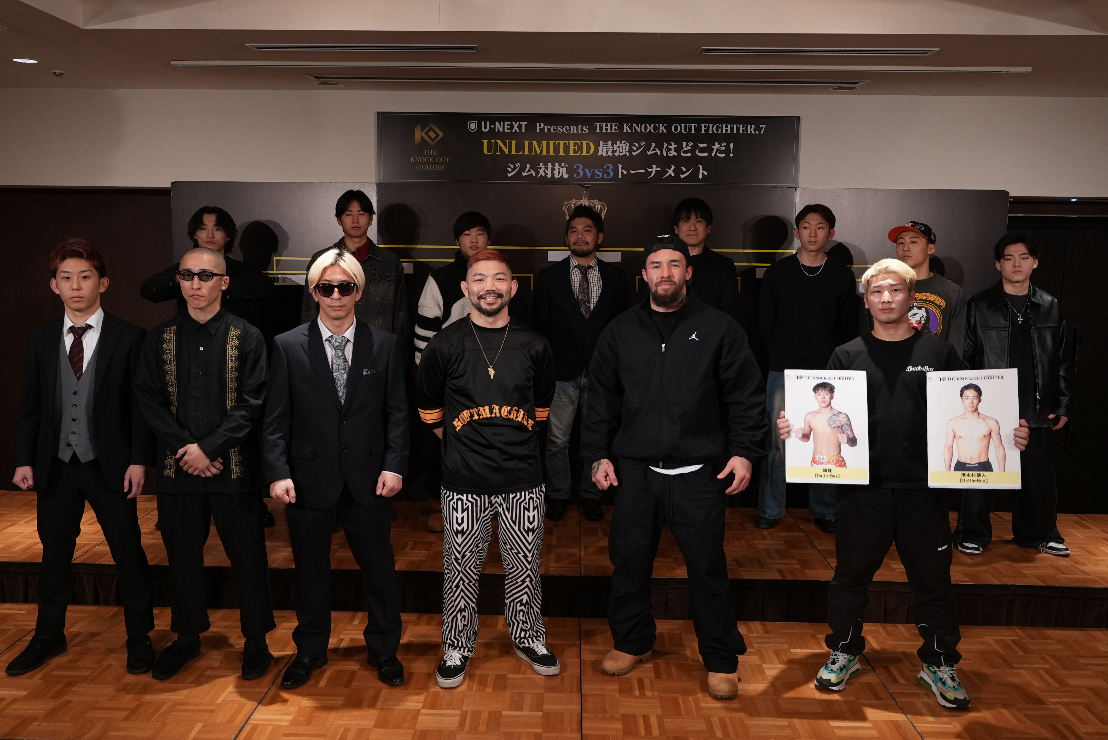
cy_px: 370
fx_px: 924
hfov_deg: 61.9
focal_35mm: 30
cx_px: 554
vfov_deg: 43.7
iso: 1600
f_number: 4
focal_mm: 30
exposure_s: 1/100
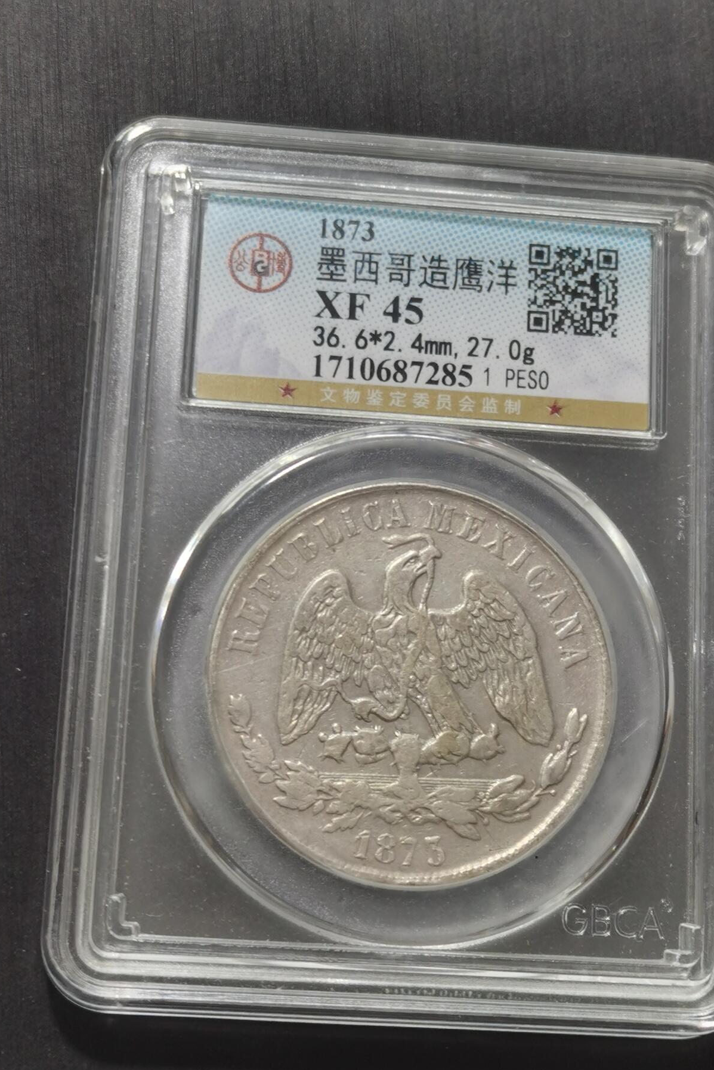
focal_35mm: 73
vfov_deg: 27.7
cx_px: 395
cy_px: 536
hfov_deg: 18.7
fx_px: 2171
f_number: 1.8
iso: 64
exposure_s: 1/100
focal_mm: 5.58
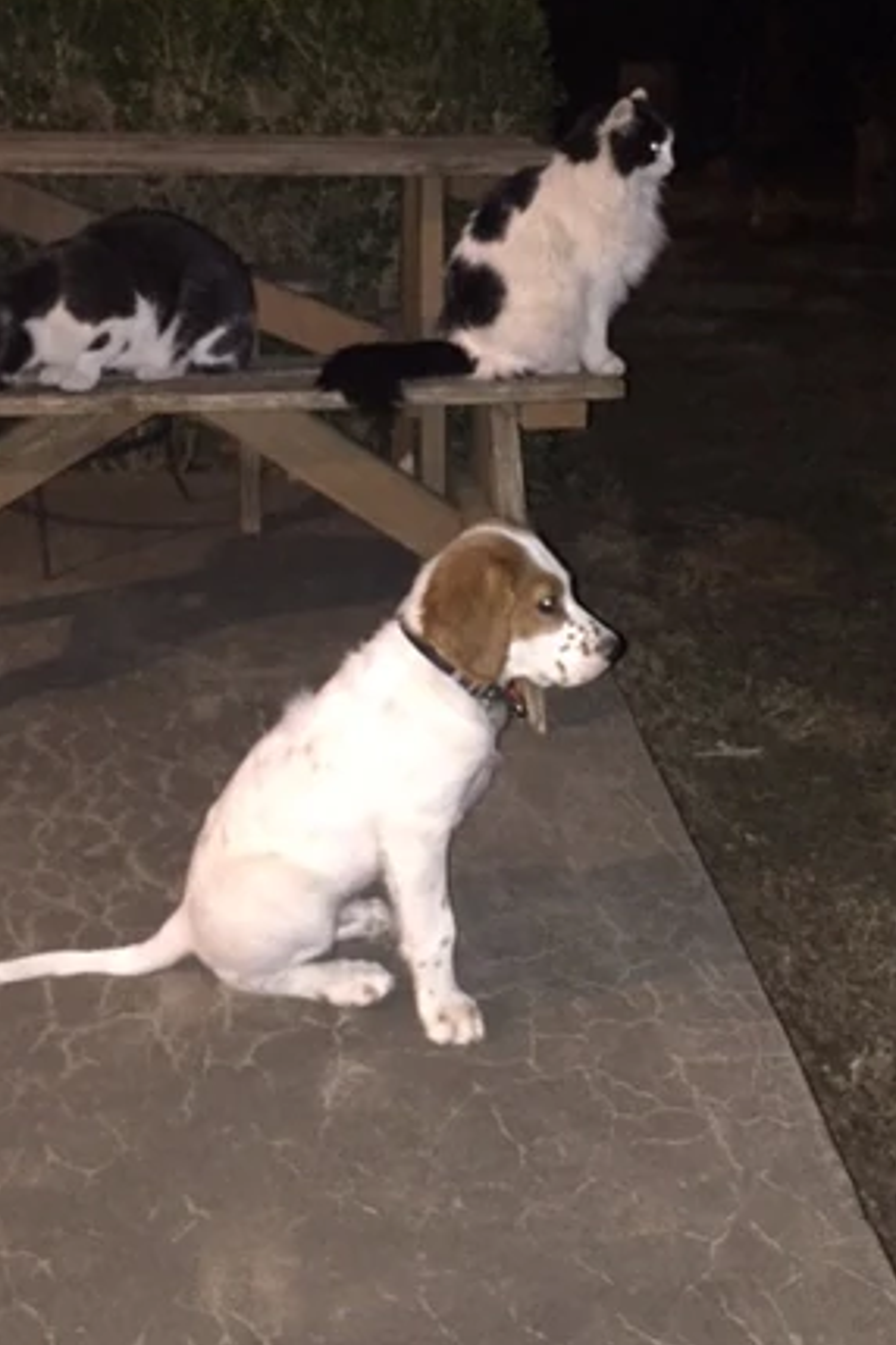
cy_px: 467
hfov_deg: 29.8
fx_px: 1680
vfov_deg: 43.1
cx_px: 388
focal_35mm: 45
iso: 500
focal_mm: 4.15
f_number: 2.2
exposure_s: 1/16
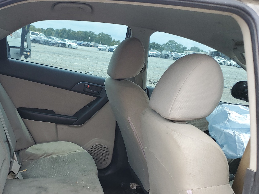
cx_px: 74
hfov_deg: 44.6
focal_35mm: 41
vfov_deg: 34.6
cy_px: 138
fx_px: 307
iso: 50
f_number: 1.5
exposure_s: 1/357
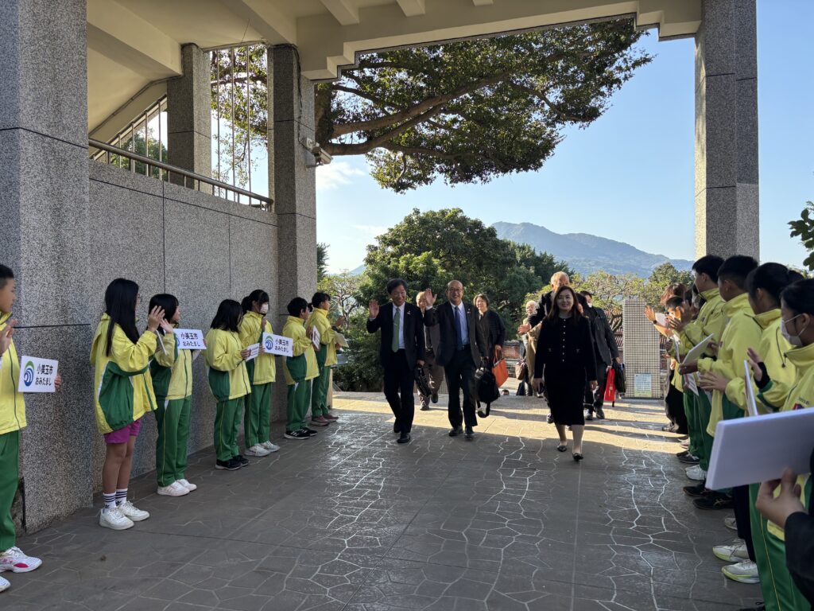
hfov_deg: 67.3
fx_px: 611
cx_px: 407
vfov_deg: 53.1
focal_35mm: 26
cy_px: 306
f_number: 1.6
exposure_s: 1/865
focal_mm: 5.96
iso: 50
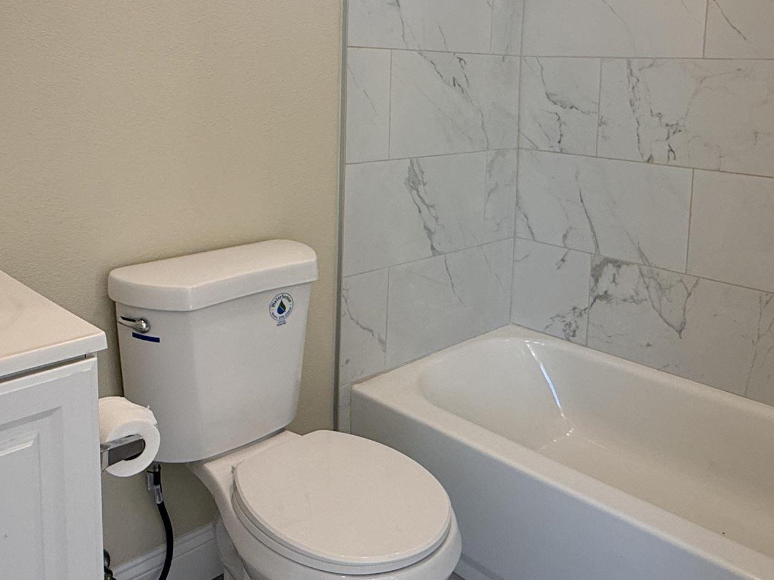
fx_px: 760
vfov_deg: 40.6
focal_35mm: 34
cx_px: 392
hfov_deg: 54.0
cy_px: 147
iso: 80
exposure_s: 1/120
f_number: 2.2
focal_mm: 2.22
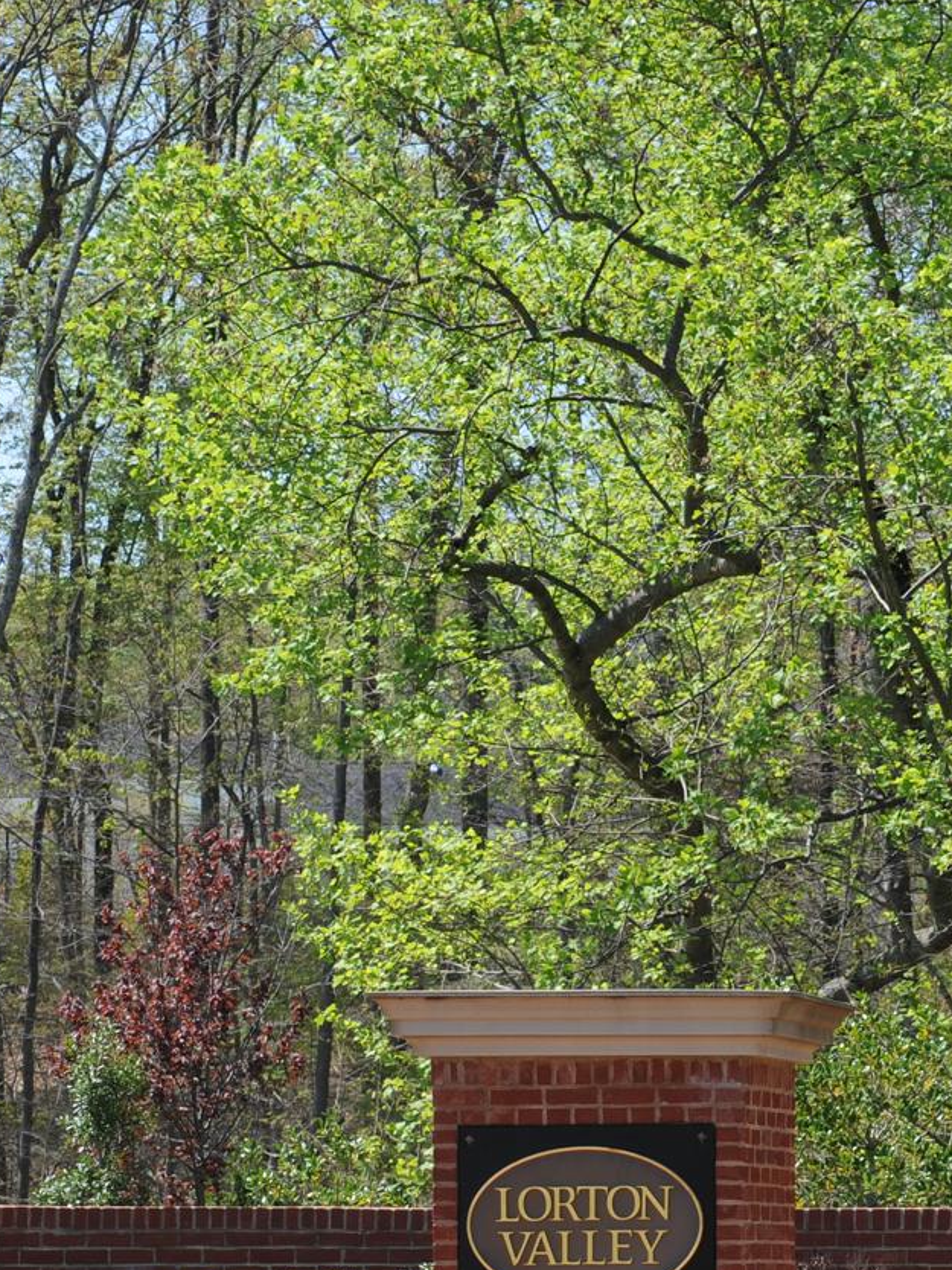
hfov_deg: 6.3
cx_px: 687
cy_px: 914
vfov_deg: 8.4
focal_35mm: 236
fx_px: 8658
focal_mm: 100
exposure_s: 1/320
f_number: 9
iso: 200
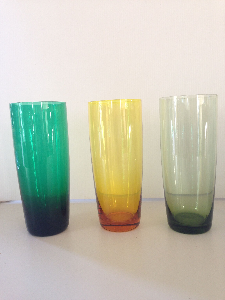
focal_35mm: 33
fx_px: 286
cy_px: 150
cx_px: 112
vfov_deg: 55.4
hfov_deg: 42.9
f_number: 2.4
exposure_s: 1/20
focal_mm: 4.12
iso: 64
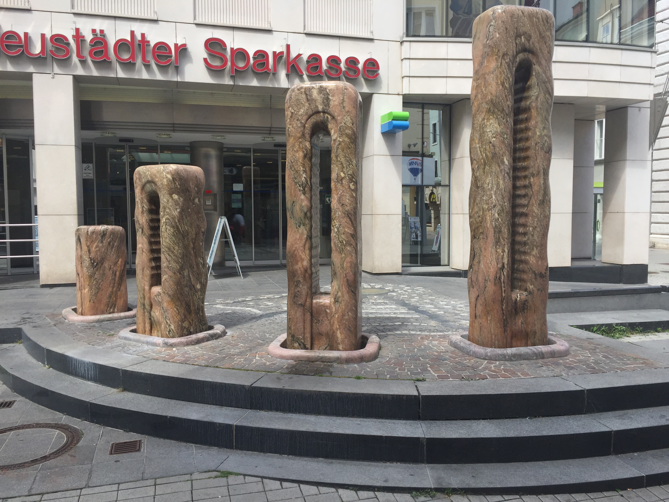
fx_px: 560
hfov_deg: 61.7
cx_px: 334
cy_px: 251
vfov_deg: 48.2
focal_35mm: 29
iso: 32
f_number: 2.2
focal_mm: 4.15
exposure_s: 1/942
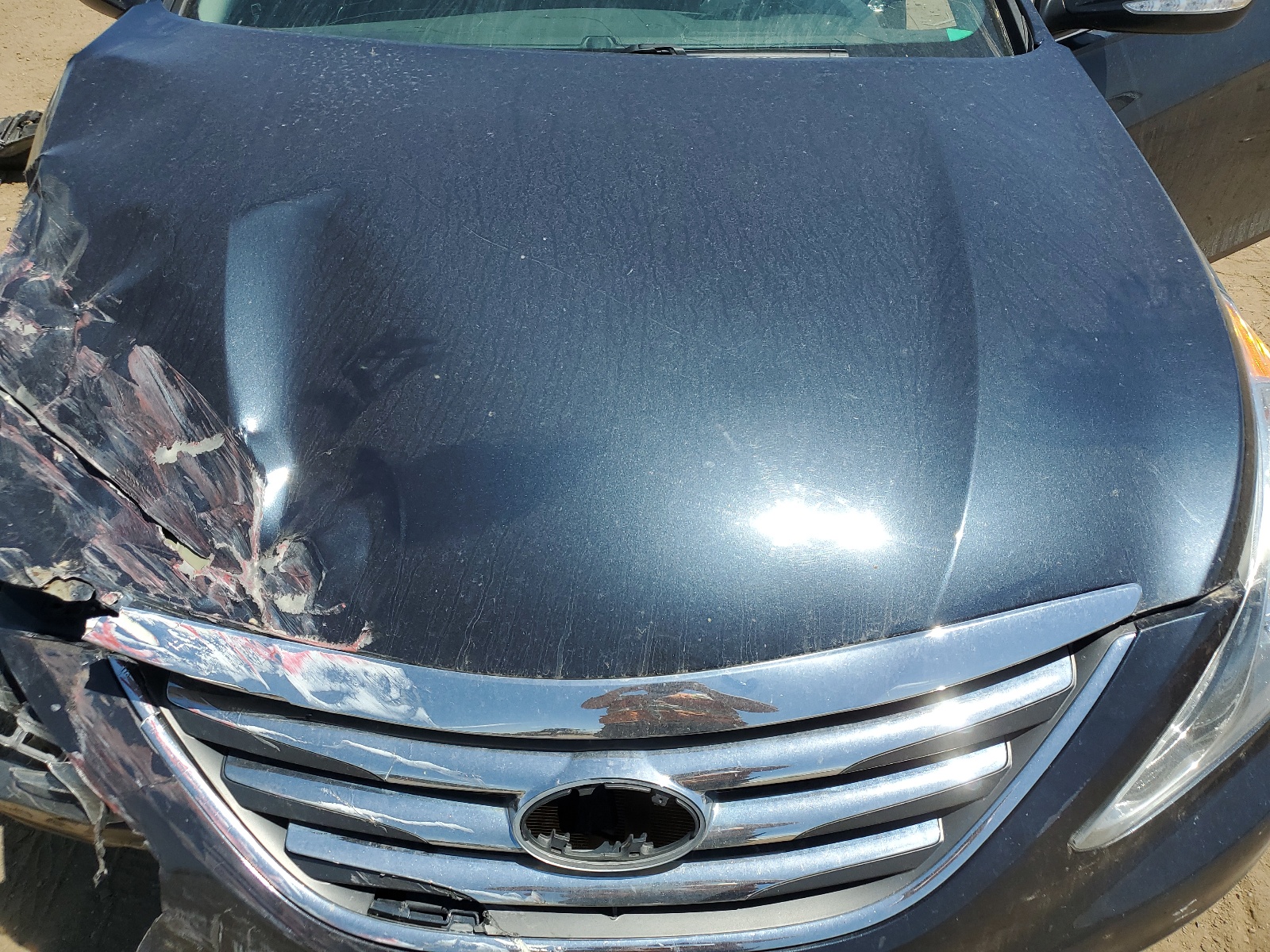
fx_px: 954
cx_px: 635
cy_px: 476
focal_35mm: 26
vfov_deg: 53.1
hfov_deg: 67.3
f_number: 1.5
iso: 50
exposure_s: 1/3333
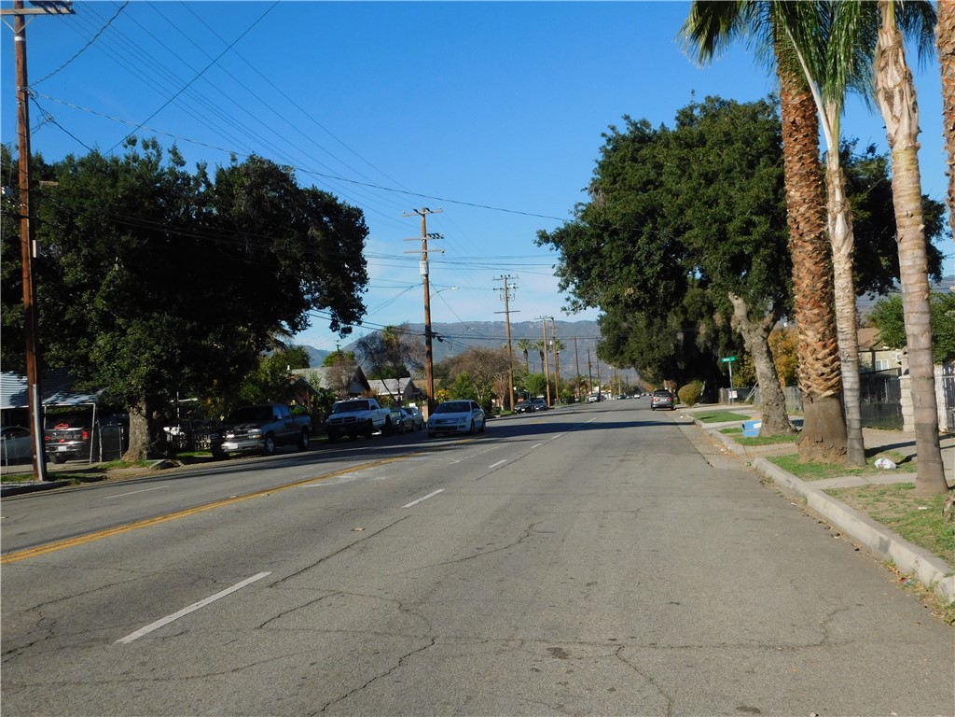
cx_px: 478
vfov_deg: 39.7
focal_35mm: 36
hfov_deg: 51.4
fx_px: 993
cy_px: 358
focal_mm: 6.3
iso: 125
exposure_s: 1/1250
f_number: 3.5
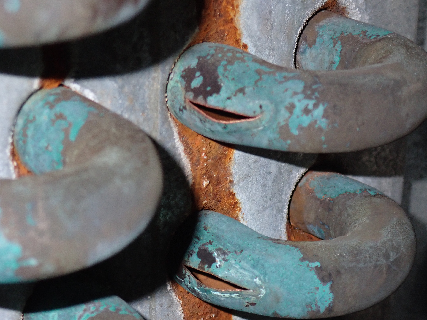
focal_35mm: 94
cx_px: 214
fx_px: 1160
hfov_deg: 20.9
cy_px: 160
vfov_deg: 15.7
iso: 400
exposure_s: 1/100
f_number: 14
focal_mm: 16.79
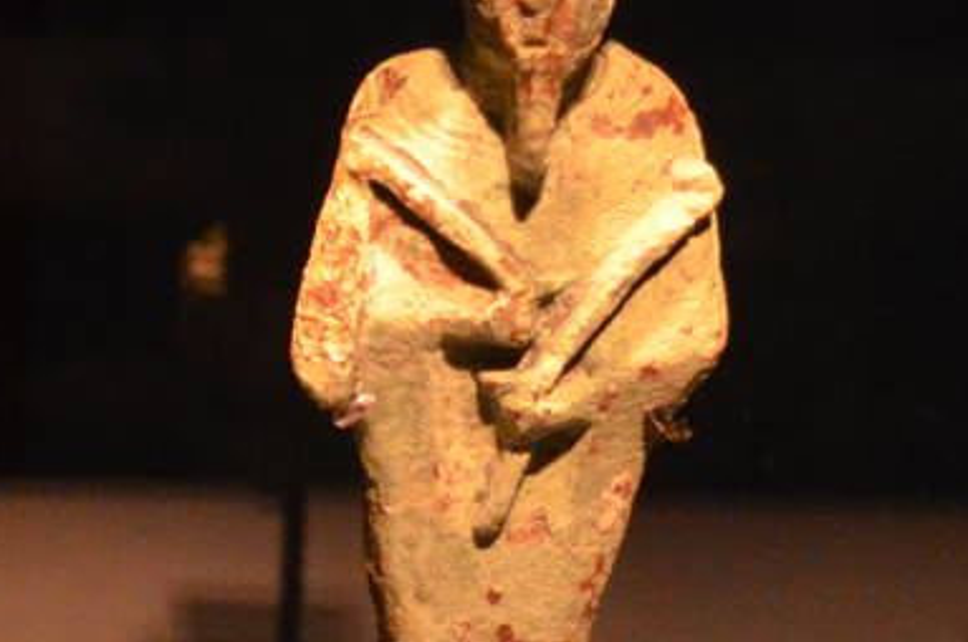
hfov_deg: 9.7
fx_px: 5718
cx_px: 430
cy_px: 488
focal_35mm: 213
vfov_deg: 6.4
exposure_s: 1/30
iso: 2200
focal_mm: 34
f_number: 5
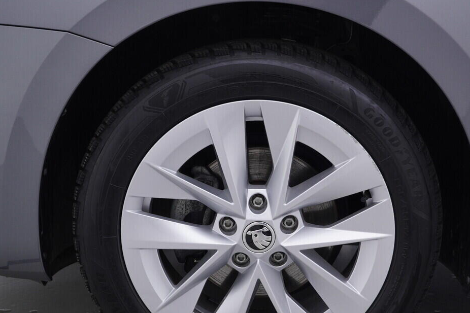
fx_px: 731
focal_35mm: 56
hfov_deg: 35.5
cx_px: 291
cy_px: 229
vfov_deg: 24.0
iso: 125
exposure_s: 1/80
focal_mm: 24
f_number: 4
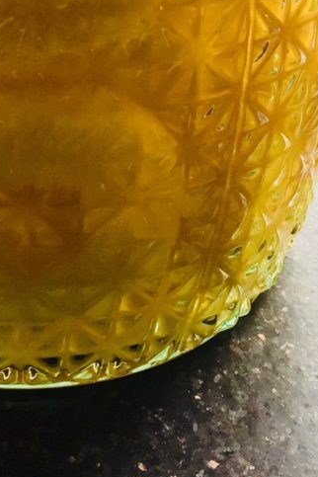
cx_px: 108
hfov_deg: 15.2
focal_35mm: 90
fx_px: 1192
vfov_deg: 20.0
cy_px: -203
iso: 32
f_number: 2.2
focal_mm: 4.15
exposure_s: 1/527
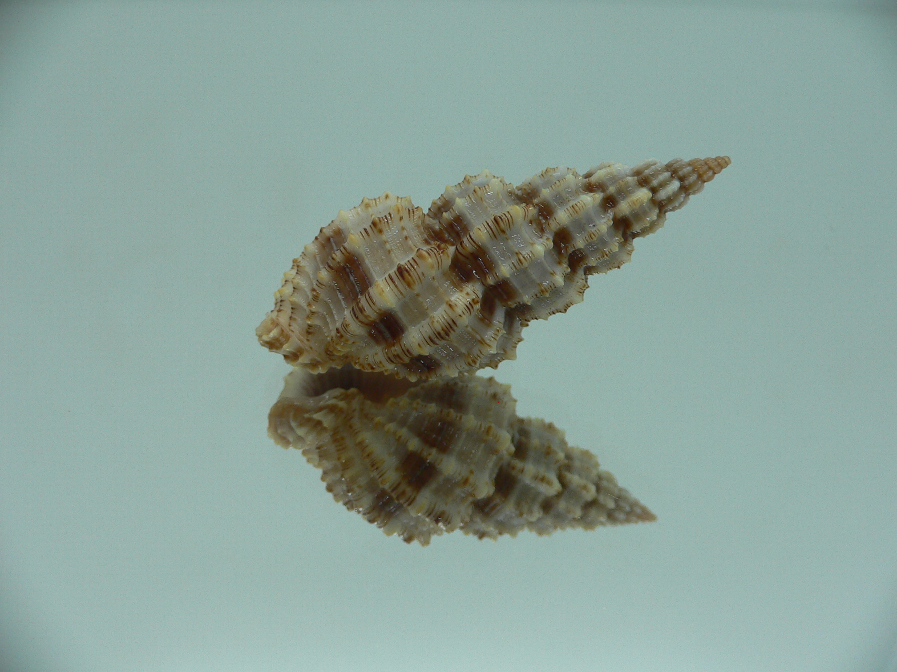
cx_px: 448
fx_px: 907
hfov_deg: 52.6
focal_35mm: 35
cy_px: 336
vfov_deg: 40.7
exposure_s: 1/60
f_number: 2.8
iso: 80
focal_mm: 4.6
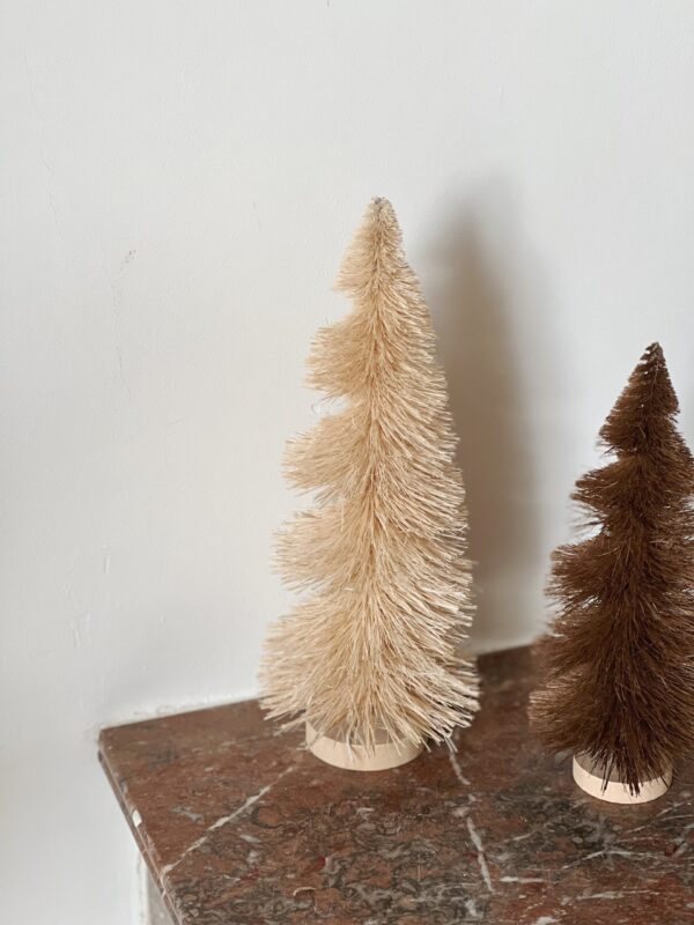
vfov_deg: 25.3
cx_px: 347
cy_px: 462
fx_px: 2058
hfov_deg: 19.1
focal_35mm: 77
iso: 200
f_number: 2.8
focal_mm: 9
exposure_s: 1/121
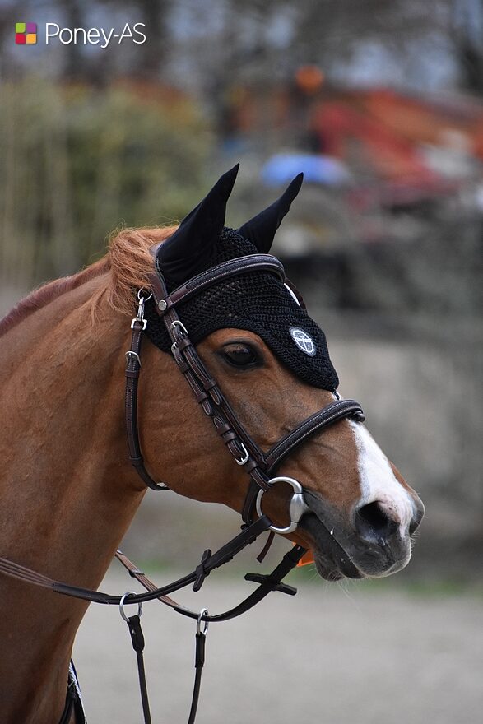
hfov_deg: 2.6
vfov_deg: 3.9
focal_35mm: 525
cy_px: 362
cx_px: 242
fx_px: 10561
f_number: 6.3
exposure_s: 1/800
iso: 2000
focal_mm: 350
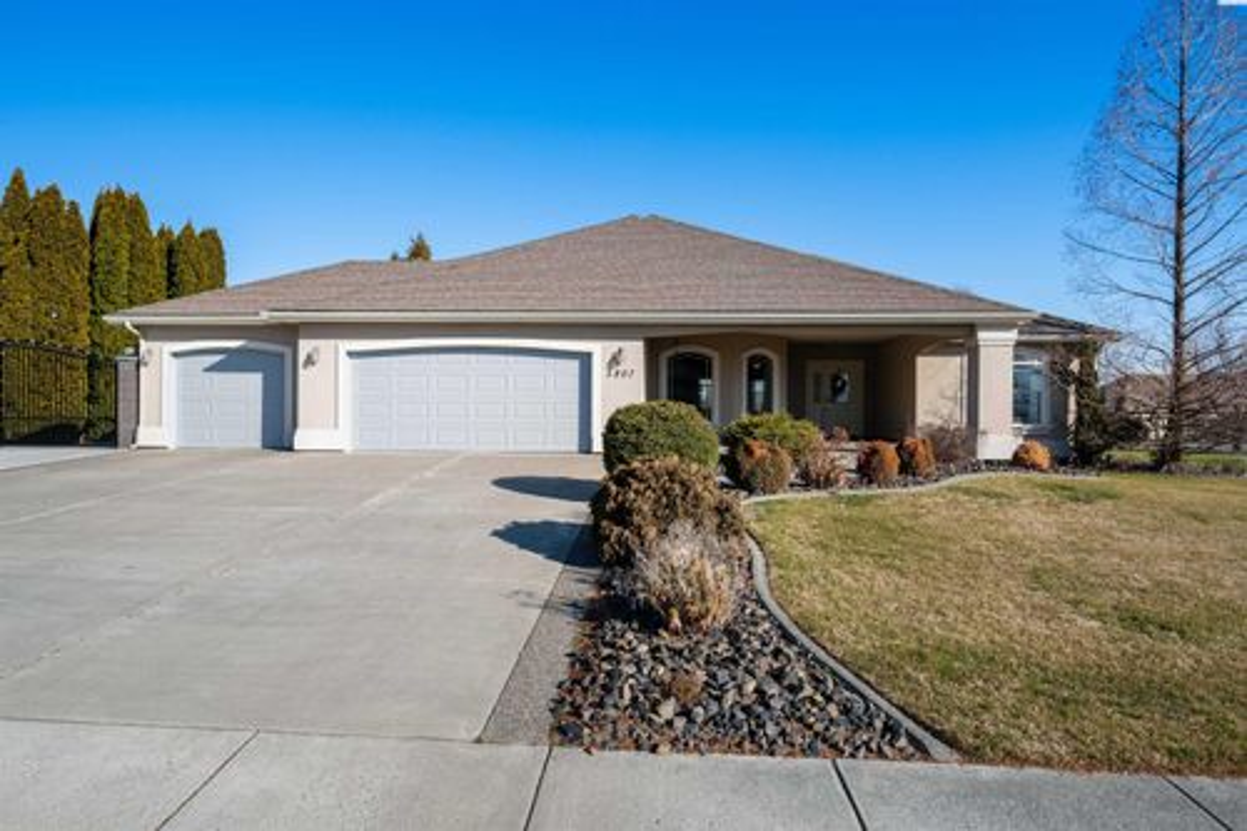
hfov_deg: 81.2
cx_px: 624
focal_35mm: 21
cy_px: 416
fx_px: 727
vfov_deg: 59.5
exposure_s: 1/1000
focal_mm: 21
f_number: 10
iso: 400
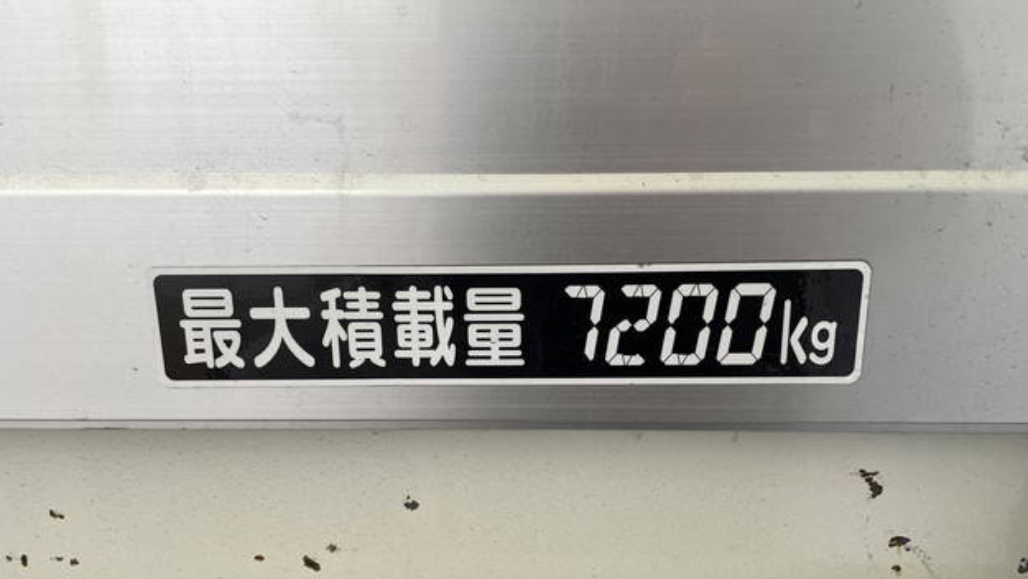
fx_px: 791
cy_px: 327
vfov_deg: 40.1
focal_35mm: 29
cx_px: 520
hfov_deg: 66.0
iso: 125
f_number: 1.6
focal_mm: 4.2
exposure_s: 1/119
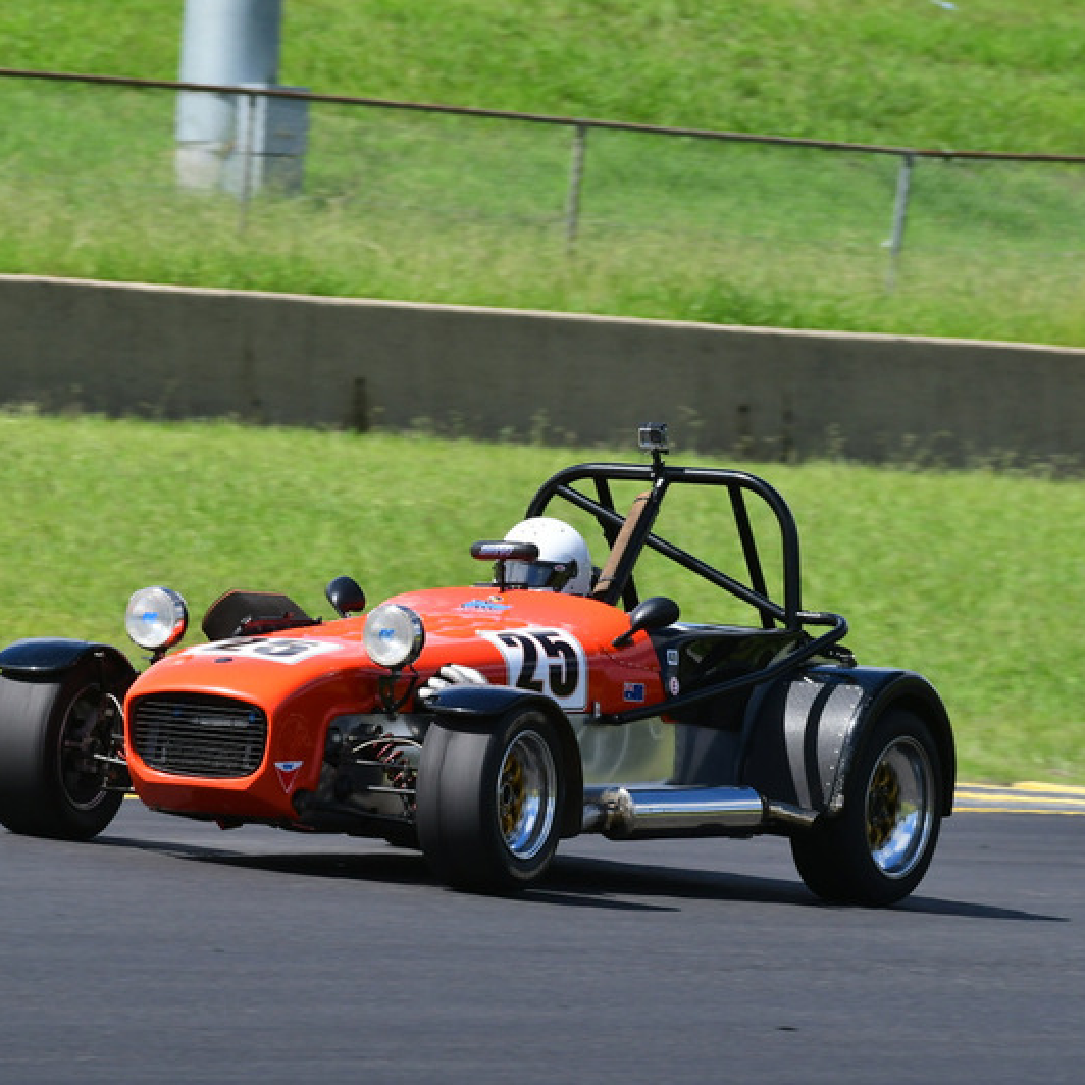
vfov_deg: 3.3
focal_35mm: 537
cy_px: 542
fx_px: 19043
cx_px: 339
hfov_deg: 3.3
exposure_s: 1/640
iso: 500
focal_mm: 280
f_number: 11
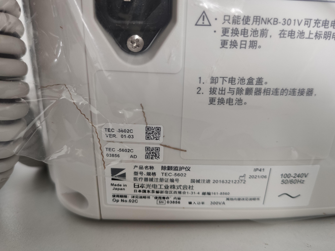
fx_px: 261
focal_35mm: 27
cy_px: 122
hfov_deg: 65.3
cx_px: 168
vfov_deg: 51.3
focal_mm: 4.75
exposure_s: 1/100
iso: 630
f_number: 1.75
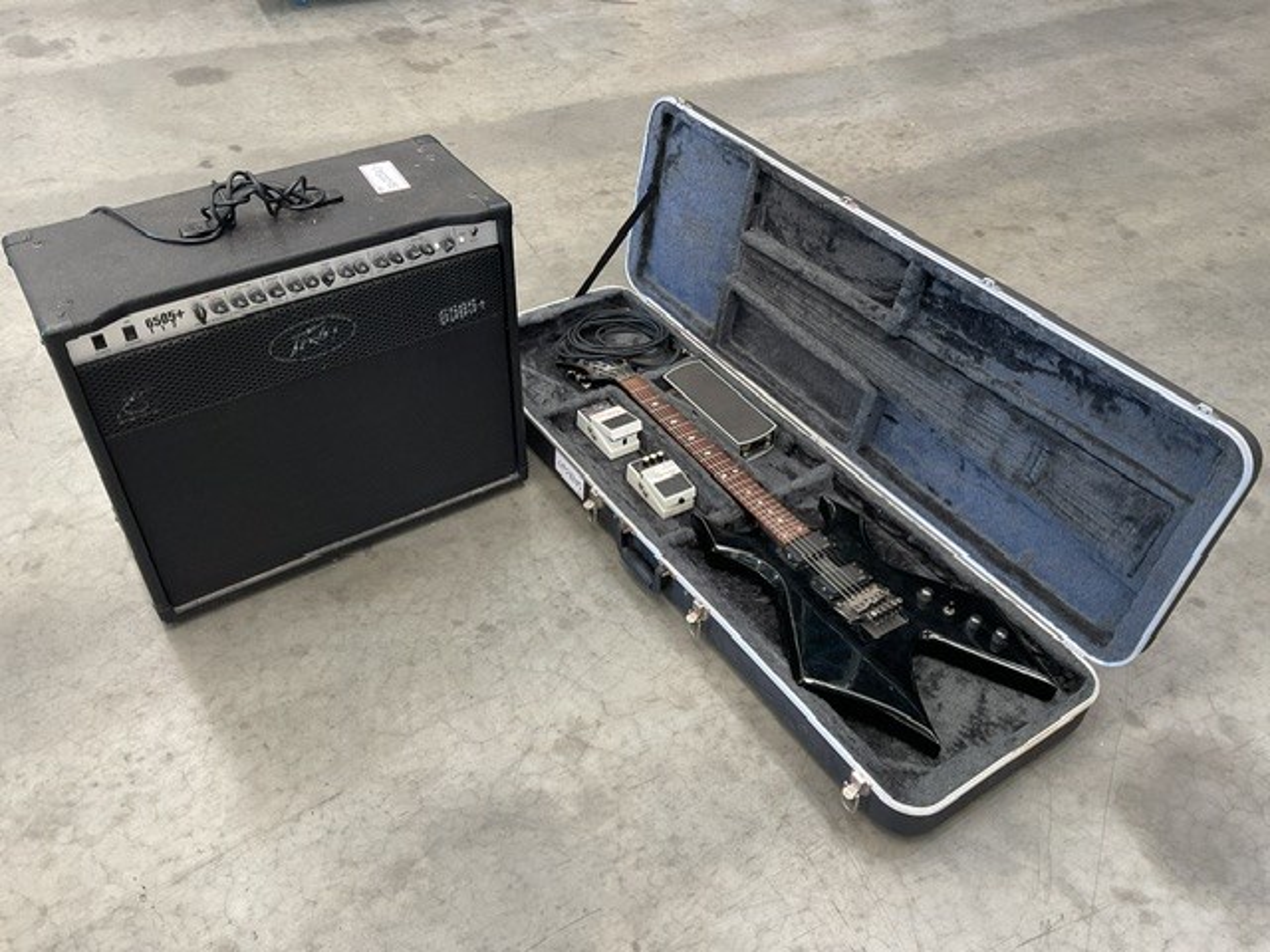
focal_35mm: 29
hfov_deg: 61.7
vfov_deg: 48.2
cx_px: 635
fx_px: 1064
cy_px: 476
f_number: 1.8
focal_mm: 3
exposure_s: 1/60
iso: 80
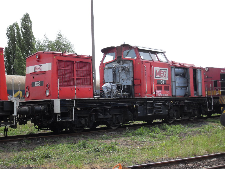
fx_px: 383
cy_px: 84
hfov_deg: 32.7
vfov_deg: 24.8
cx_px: 112
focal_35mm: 59
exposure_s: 1/500
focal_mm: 10.1
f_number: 3.7
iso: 80
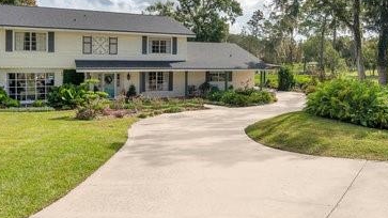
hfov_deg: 63.0
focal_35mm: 30
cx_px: 252
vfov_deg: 37.8
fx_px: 309
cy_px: 50
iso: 100
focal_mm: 16
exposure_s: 1/200
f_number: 10
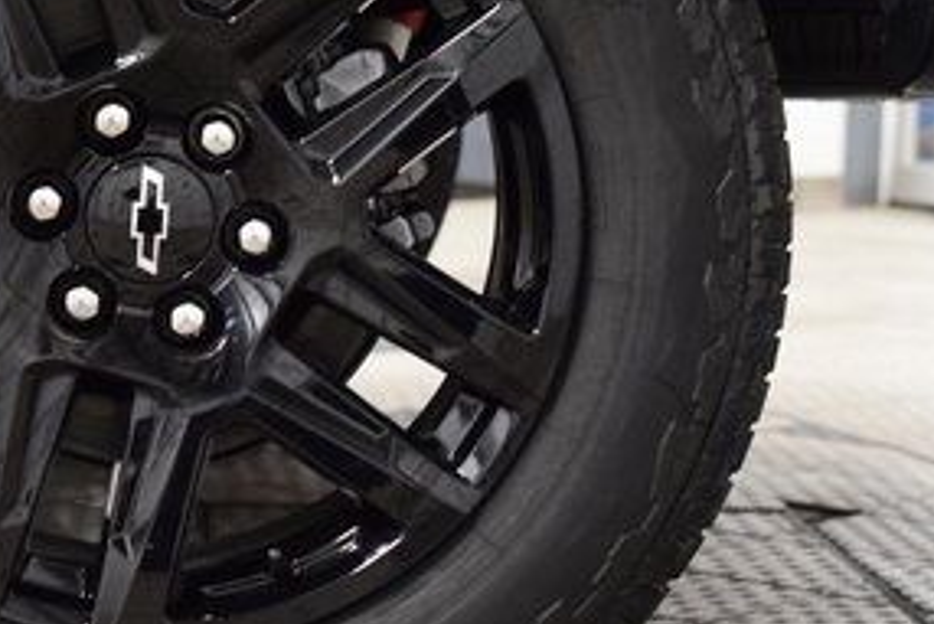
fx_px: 2959
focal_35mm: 114
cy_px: 194
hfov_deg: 17.8
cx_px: 180
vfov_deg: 12.0
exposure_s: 1/60
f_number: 2.8
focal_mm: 34
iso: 1600
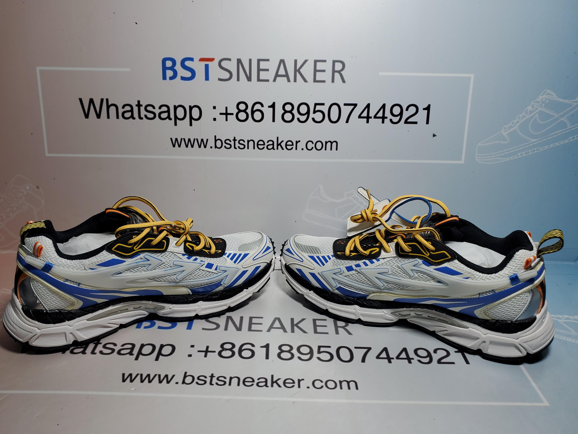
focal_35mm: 28
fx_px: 468
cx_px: 277
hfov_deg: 63.4
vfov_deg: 49.7
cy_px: 227
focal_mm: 4.3
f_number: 2.4
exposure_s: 1/358
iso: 50
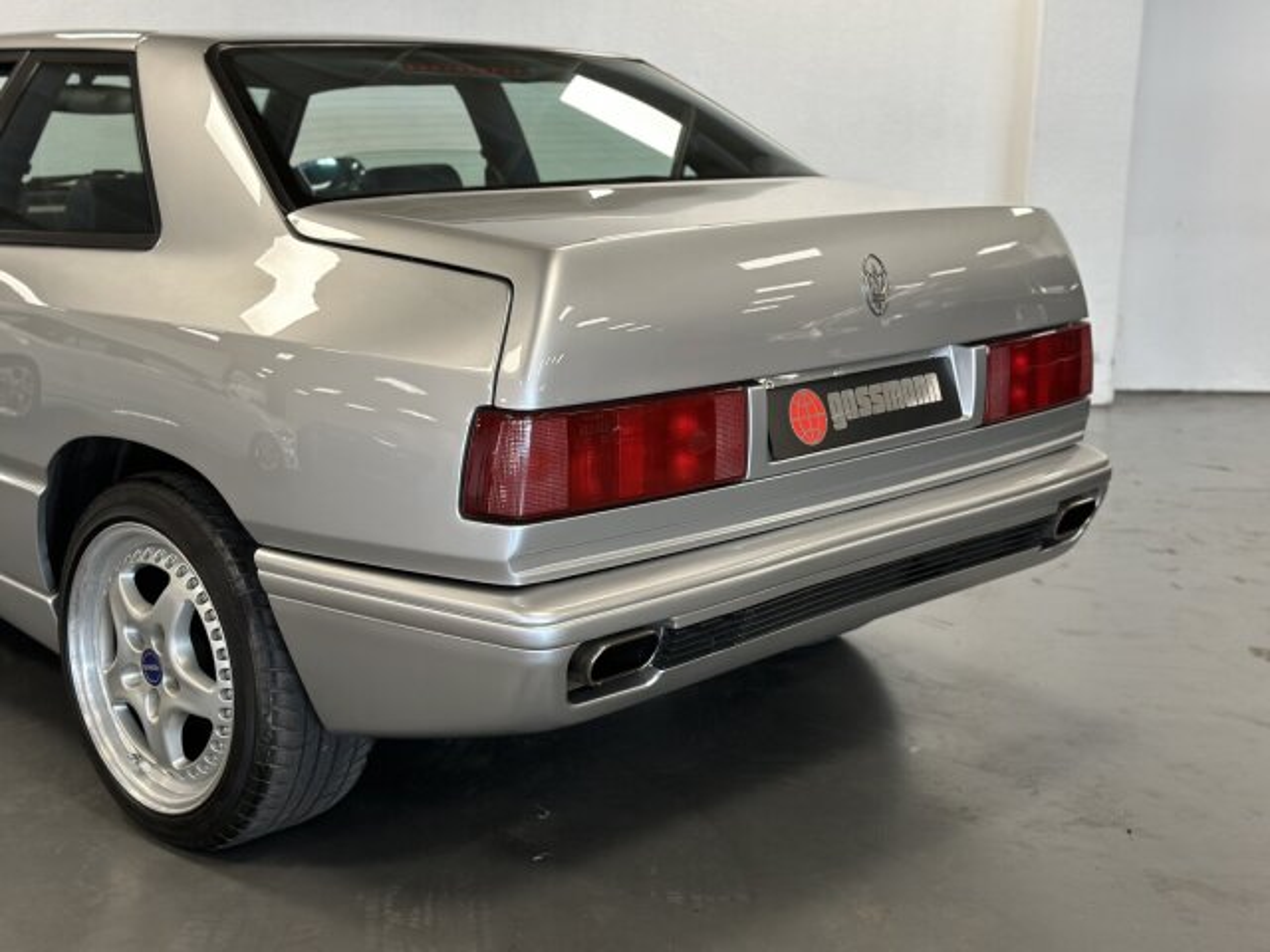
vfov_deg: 30.3
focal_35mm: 48
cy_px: 476
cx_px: 635
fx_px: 1761
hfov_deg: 39.7
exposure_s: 1/75
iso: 125
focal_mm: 6.86
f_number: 1.78
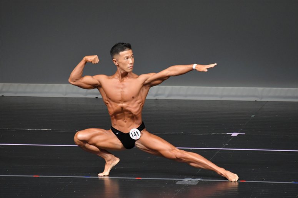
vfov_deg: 3.1
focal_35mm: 450
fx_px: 3723
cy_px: 99
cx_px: 149
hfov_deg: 4.6
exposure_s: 1/400
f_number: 5.6
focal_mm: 300
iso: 4000
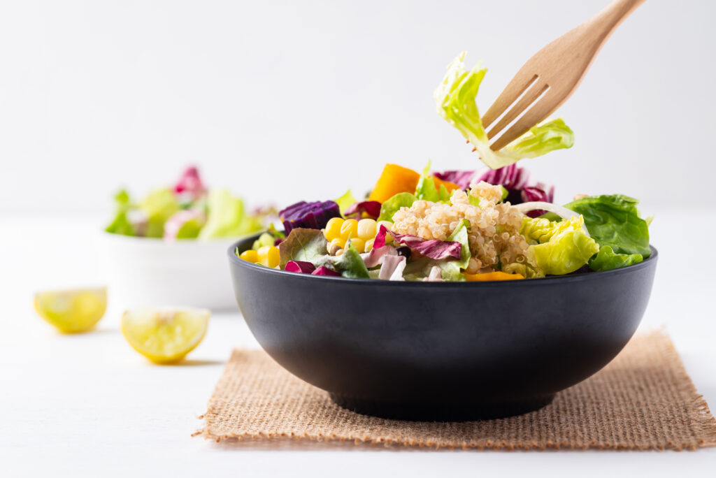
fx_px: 1791
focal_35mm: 90
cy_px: 239
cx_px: 358
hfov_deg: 22.6
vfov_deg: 15.2
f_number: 8
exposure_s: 1/125
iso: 160
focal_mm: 90
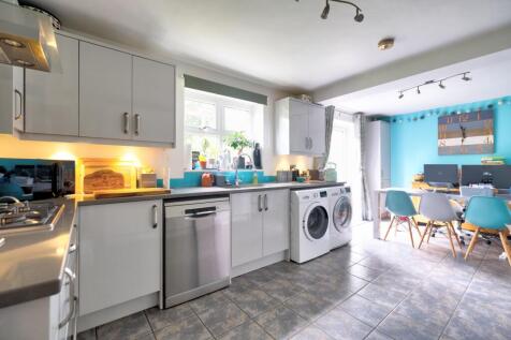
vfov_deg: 77.3
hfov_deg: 100.4
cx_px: 256
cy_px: 170
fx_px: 213
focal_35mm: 15
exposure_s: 1/15
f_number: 4
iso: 800
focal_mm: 10
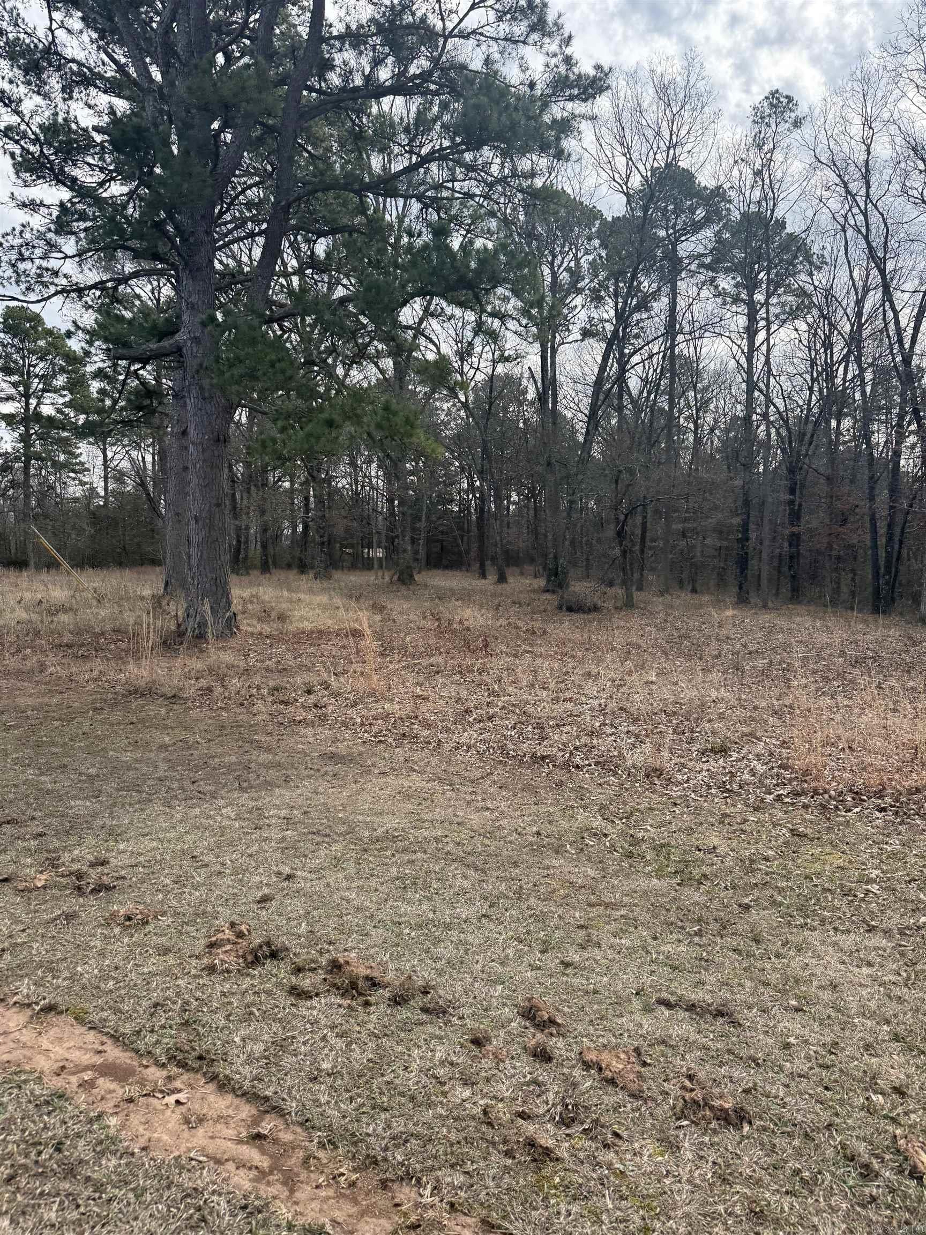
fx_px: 856
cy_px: 618
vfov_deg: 71.6
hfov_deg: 56.8
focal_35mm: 24
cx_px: 463
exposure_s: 1/2525
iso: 100
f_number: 1.78
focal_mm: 6.76
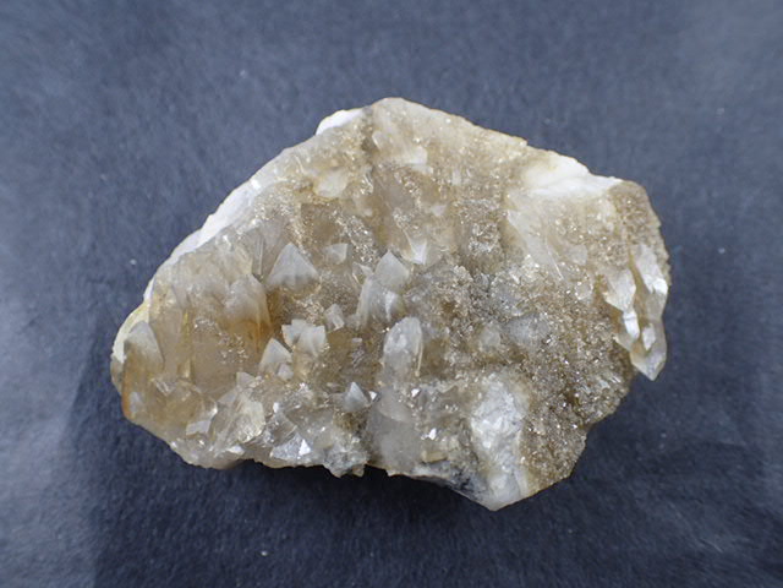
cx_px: 392
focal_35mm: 35
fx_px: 792
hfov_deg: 52.6
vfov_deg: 40.7
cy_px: 294
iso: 160
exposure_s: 1/125
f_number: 2.6
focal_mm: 6.42
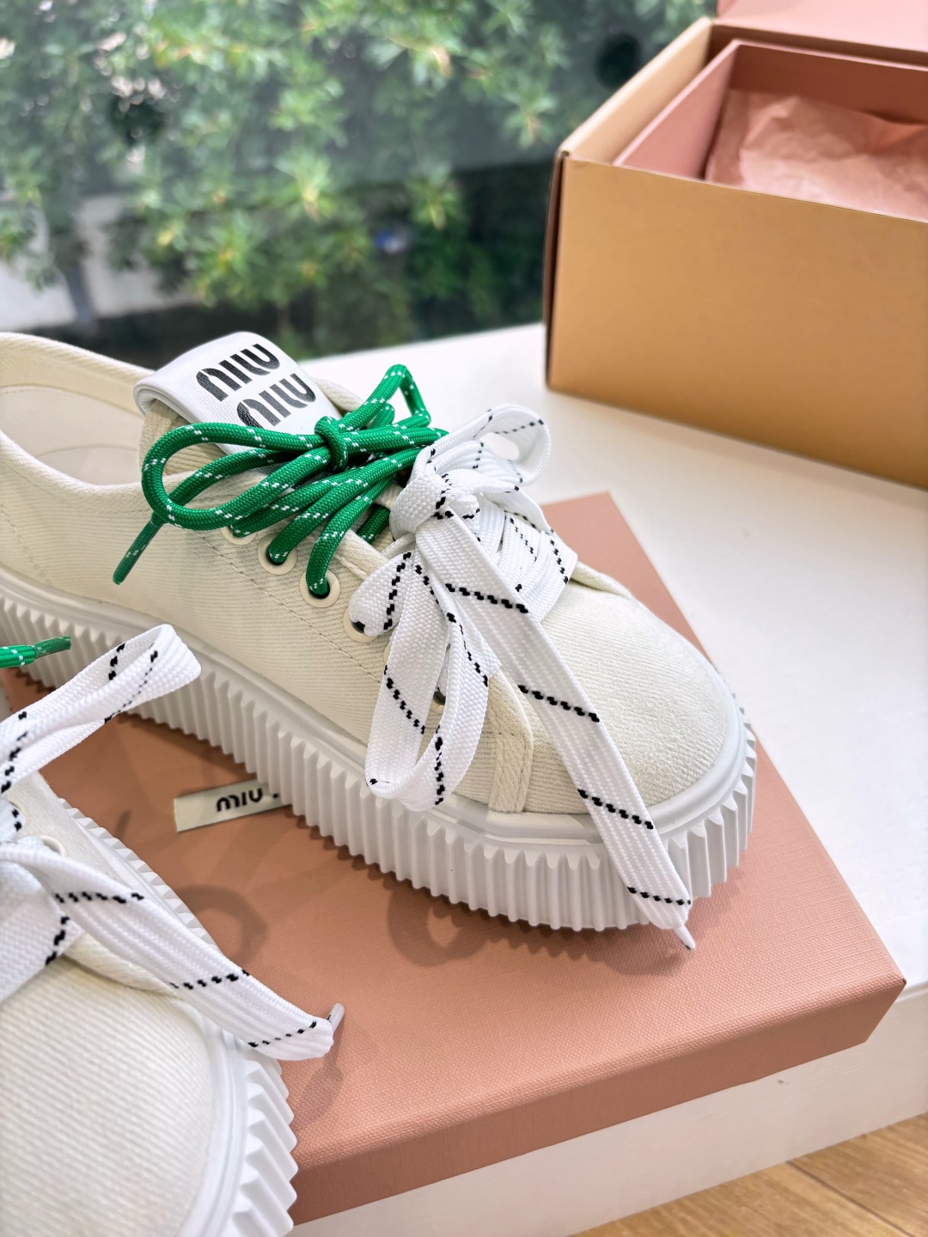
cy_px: 618
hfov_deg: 53.1
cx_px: 464
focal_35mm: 26
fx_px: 929
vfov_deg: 67.3
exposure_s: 1/403
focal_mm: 5.96
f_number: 1.6
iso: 50
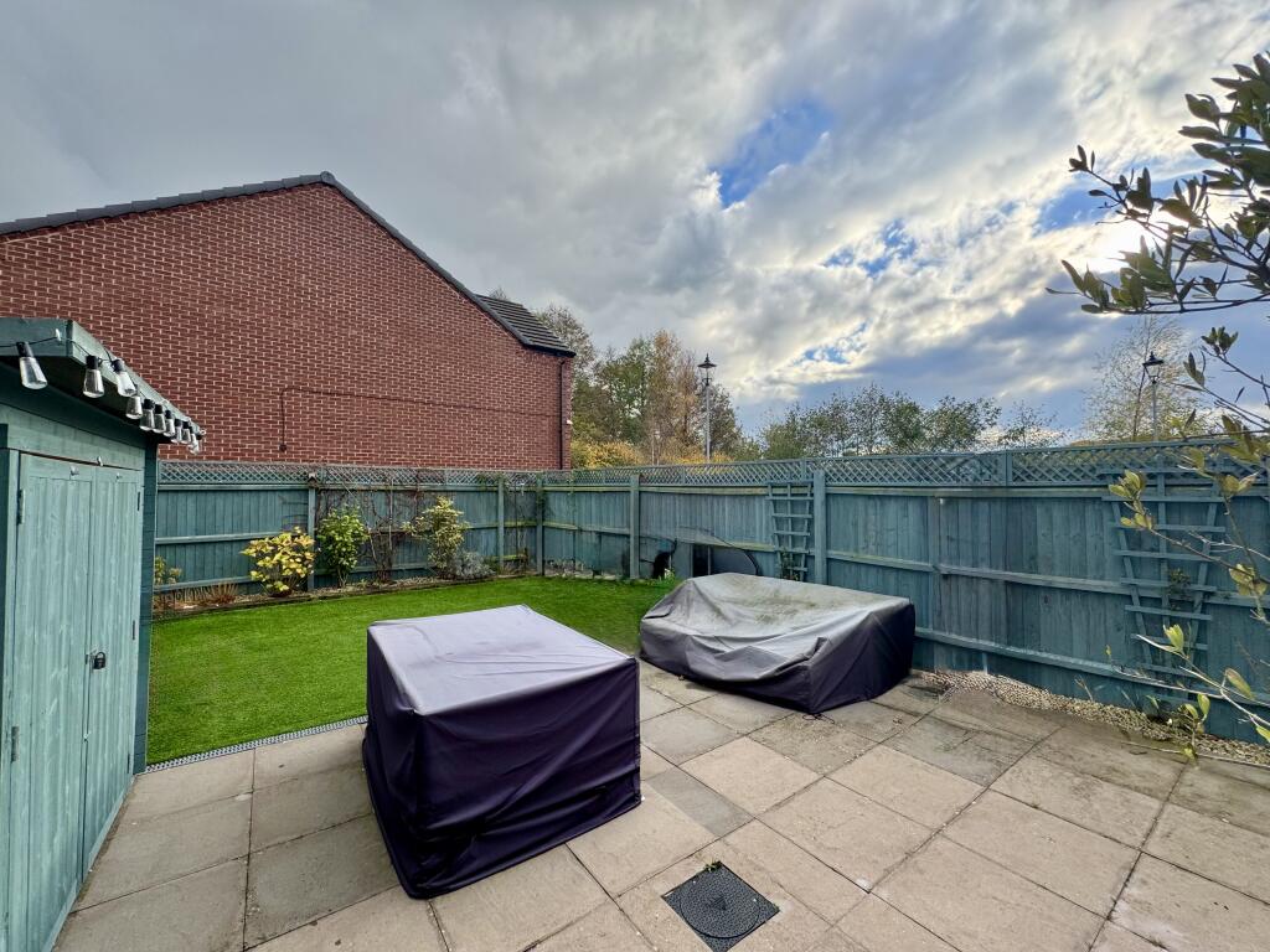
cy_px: 476
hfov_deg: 102.1
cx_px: 635
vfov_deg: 85.7
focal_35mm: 14
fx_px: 514
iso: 50
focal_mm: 2.22
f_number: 2.2
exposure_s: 1/600
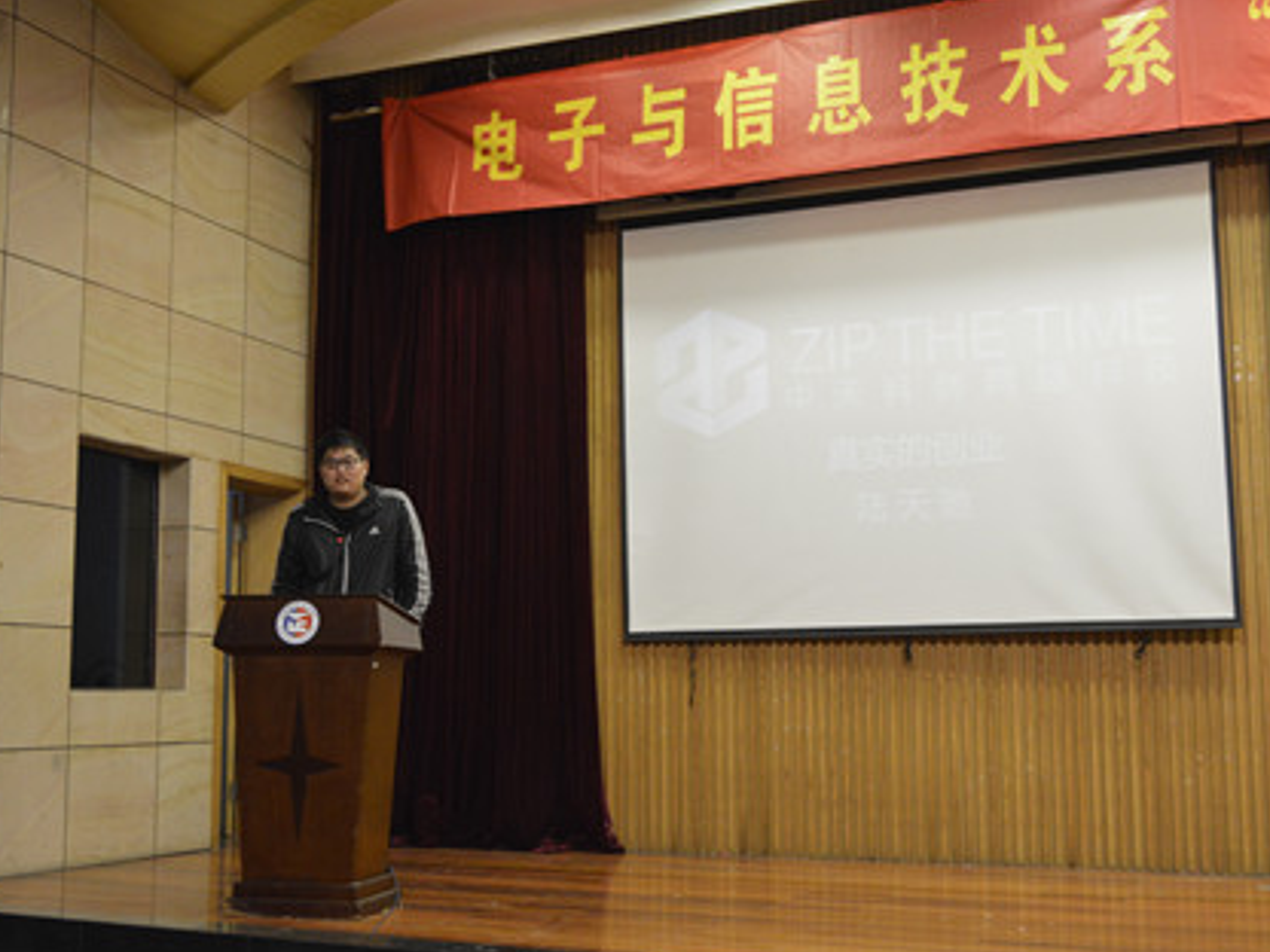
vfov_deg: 32.2
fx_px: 1651
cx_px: 522
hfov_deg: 41.9
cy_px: 476
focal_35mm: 45
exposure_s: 1/50
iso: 1600
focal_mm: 26
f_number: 6.3
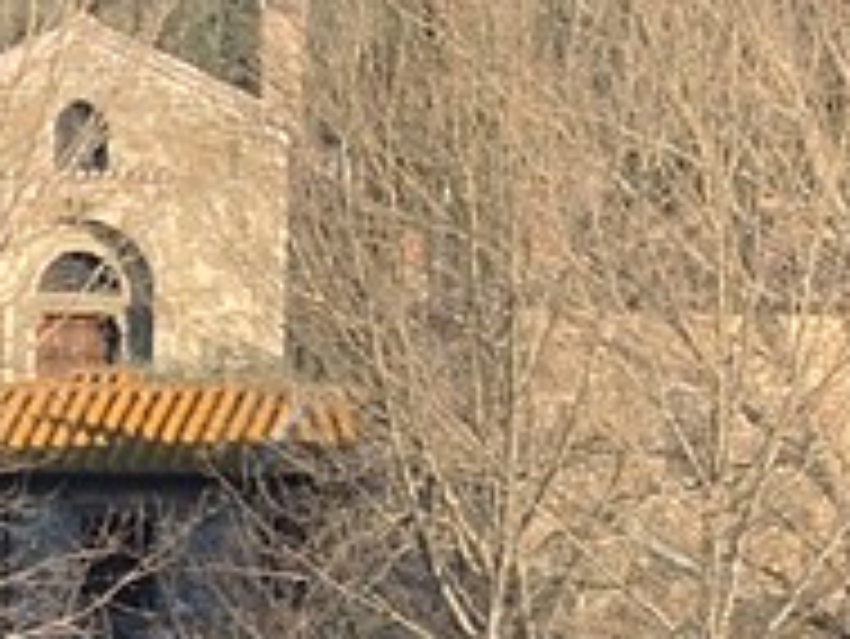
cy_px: 470
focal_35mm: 799
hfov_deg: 2.5
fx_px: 19632
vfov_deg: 1.9
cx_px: 31
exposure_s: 1/500
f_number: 4.7
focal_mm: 49
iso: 200
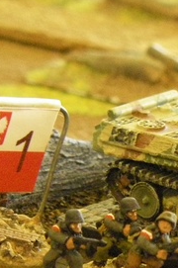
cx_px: 222
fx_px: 2431
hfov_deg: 4.2
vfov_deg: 6.3
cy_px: 230
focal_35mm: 327
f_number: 4.1
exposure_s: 1/40
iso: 800
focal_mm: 18.5
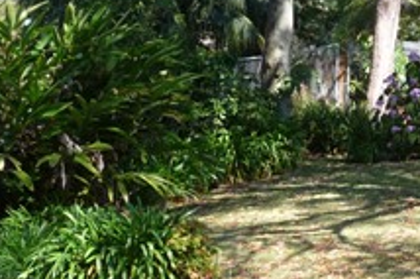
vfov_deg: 12.5
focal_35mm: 109
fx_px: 1270
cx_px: 583
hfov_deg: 17.3
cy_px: 187
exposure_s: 1/250
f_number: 3.3
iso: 100
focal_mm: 4.7
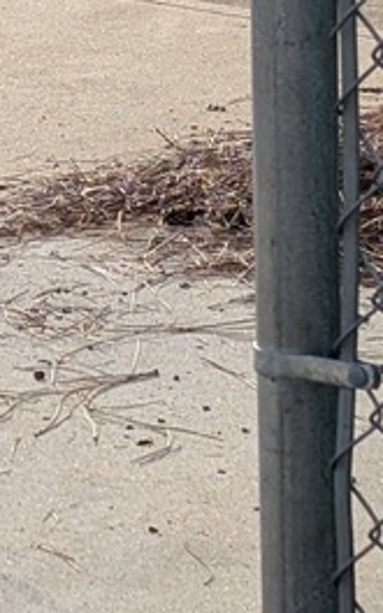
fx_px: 3374
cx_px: -373
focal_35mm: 202
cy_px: 248
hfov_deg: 6.3
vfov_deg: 10.4
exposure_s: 1/1104
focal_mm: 6.9
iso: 36
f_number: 1.68
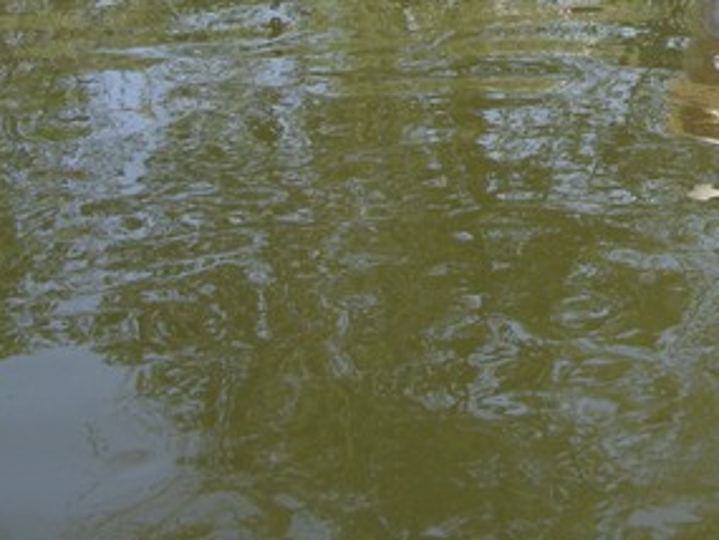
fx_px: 2078
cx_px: 840
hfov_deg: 18.7
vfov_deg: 14.3
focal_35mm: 100
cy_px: -106
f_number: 2.8
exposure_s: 1/419
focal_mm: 6.3
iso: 50
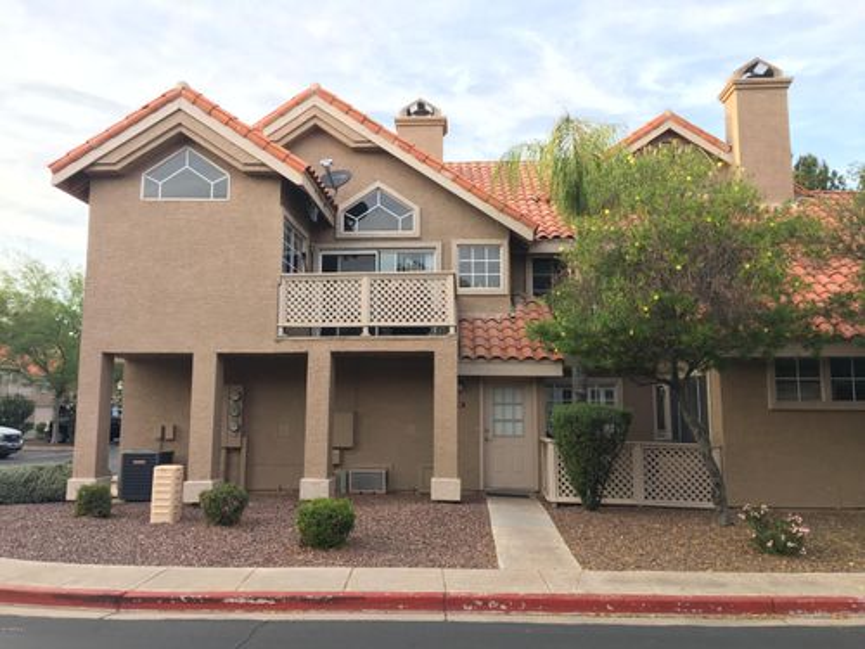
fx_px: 725
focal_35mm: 29
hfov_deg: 61.7
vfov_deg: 48.2
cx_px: 432
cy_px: 324
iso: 25
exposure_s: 1/60
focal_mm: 4.15
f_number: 2.2
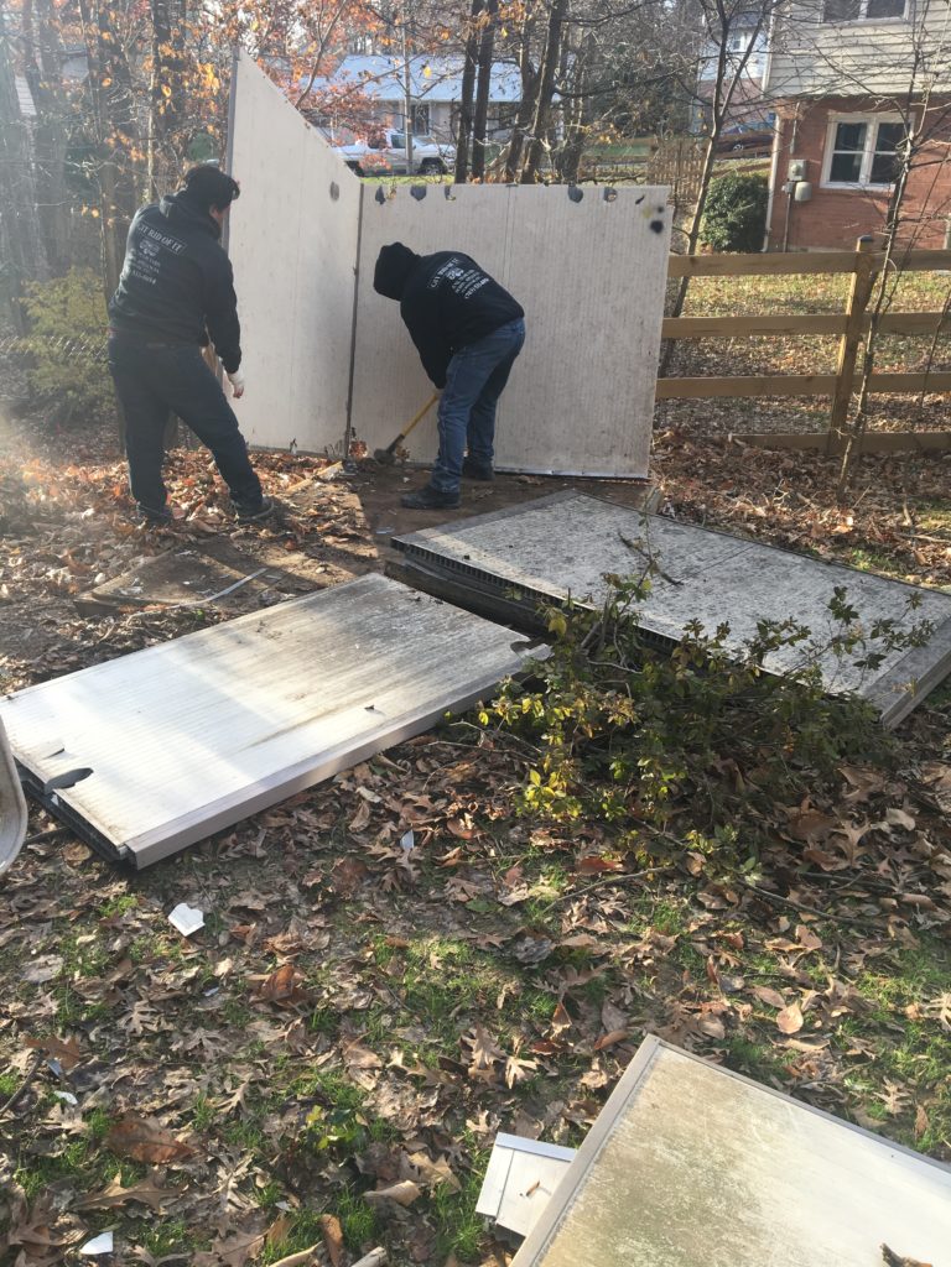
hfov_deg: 48.2
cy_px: 634
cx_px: 476
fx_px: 1062
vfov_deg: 61.7
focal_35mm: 29
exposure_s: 1/223
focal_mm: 4.15
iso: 25
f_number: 2.2
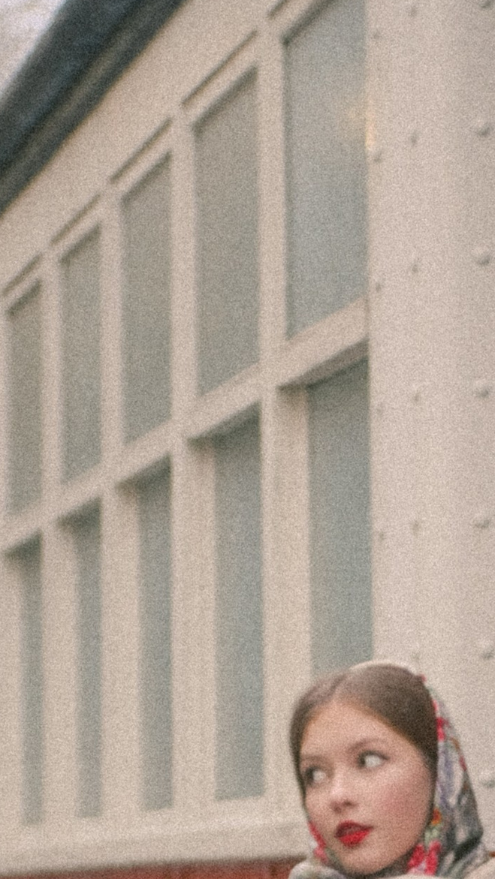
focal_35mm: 182
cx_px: 583
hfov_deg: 6.6
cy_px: 1037
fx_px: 4245
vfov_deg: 11.6
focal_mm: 35
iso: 1600
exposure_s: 1/125
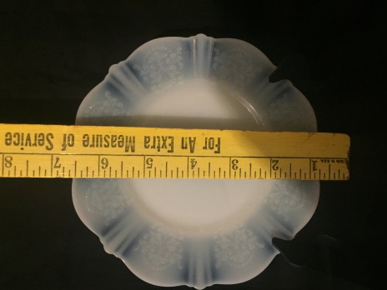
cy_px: 148
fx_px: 335
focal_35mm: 30
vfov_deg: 46.8
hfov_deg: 60.0
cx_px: 194
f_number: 2.2
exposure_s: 1/15
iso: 320
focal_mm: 4.15
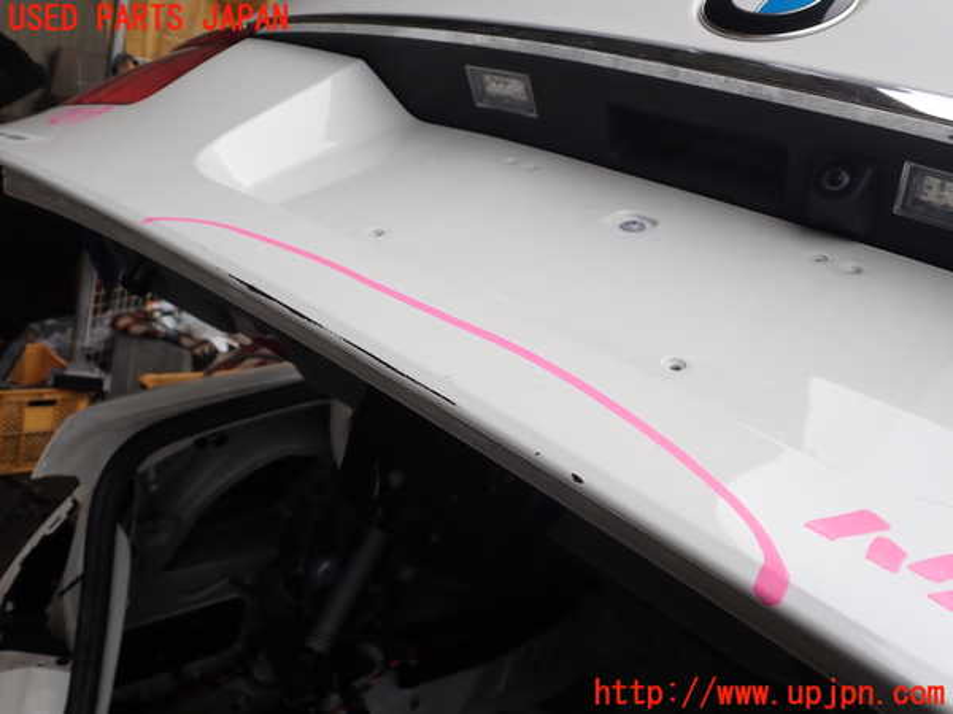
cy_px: 357
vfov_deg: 46.8
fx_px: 826
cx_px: 476
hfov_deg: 60.0
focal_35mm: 30
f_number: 3.2
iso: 100
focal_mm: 5.4
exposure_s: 1/250
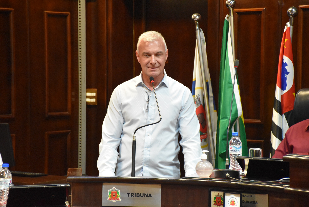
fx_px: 1160
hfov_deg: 15.2
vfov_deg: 10.2
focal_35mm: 135
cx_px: 154
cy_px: 104
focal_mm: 90
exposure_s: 1/60
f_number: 5.3
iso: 4500
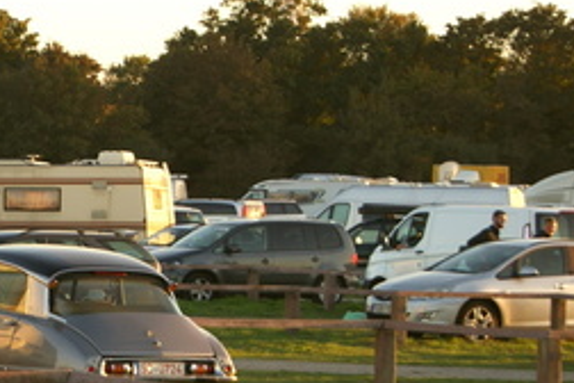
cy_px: 221
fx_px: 3128
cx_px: -54
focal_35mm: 196
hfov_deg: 10.4
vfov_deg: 7.0
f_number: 5.6
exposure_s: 1/100
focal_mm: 55
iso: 100
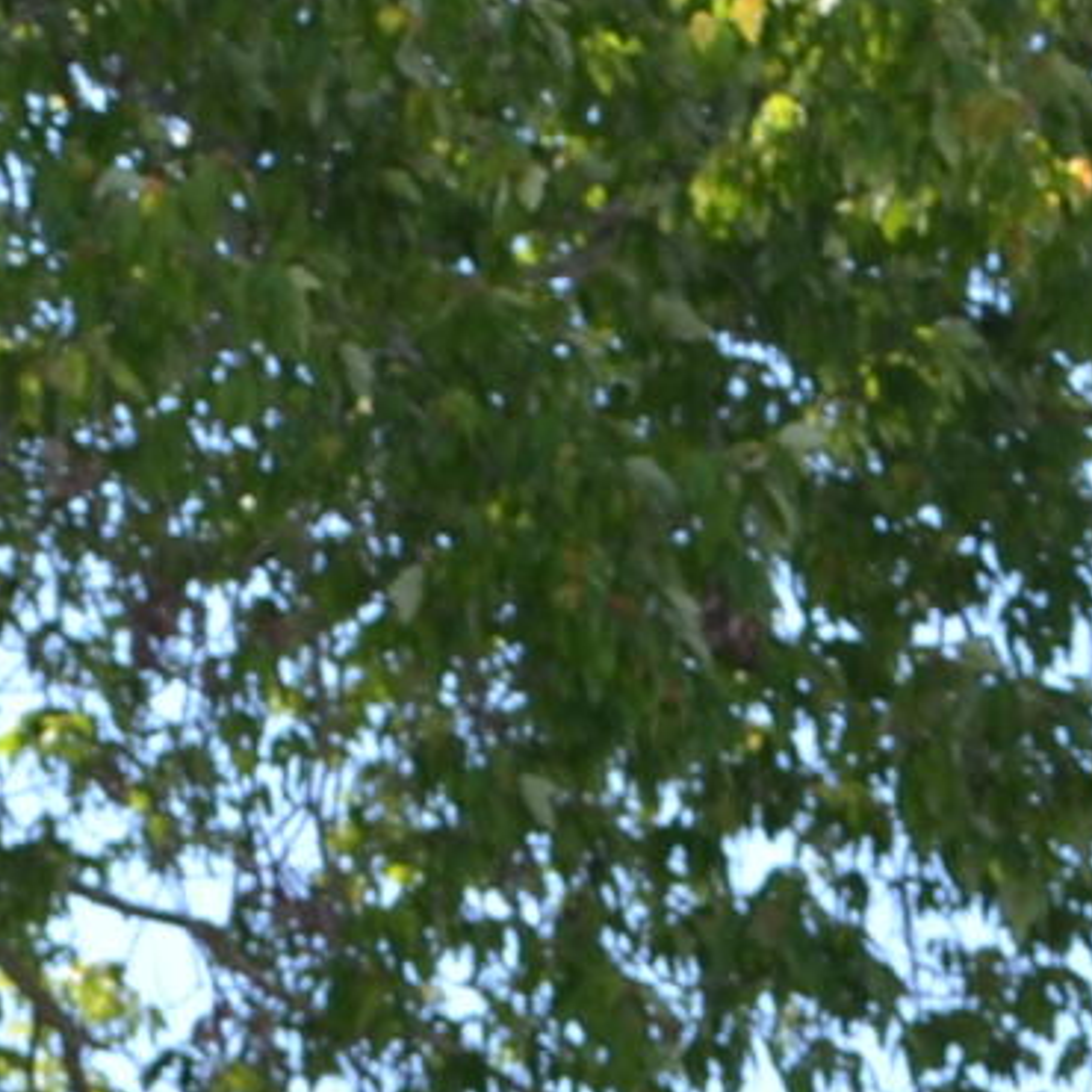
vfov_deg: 8.5
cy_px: 2662
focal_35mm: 186
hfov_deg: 9.2
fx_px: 6638
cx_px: -487
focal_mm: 18
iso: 100
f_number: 5.6
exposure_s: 1/200
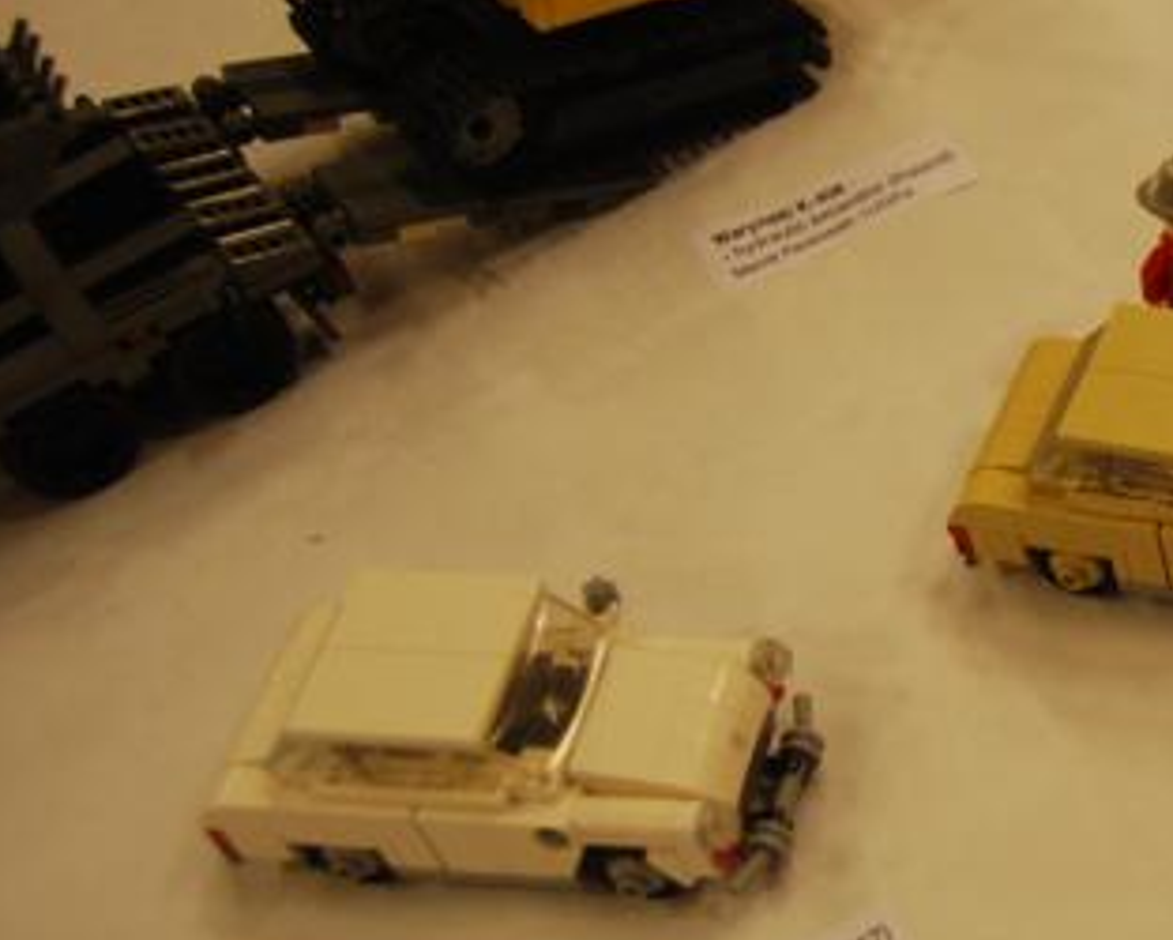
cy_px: 455
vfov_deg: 23.5
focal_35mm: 65
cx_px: 1489
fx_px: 2258
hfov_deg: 25.4
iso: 200
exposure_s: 1/40
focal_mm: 18
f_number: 3.5
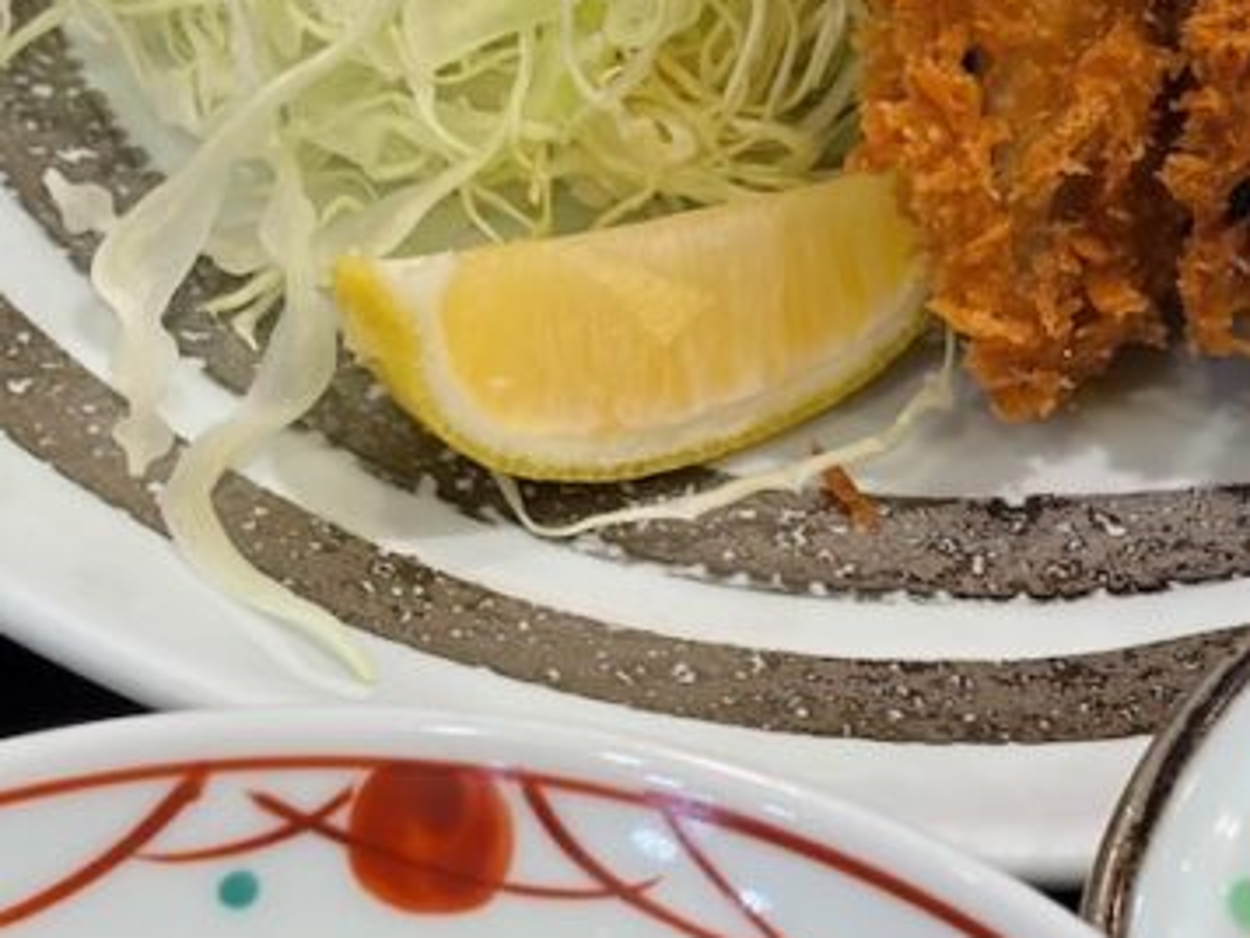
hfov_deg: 13.2
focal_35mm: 149
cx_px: 784
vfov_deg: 9.9
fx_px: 5382
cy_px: 88
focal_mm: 5.96
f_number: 1.6
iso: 64
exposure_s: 1/50
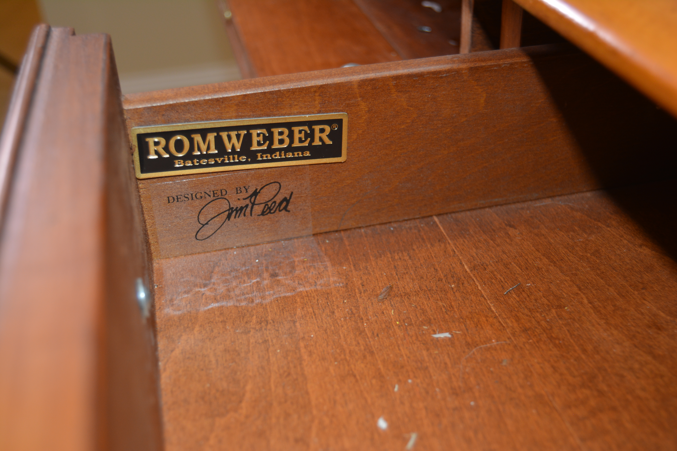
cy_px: 226
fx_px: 790
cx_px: 338
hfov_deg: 46.4
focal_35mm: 42
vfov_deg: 31.9
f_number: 4
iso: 250
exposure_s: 1/60
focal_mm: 28
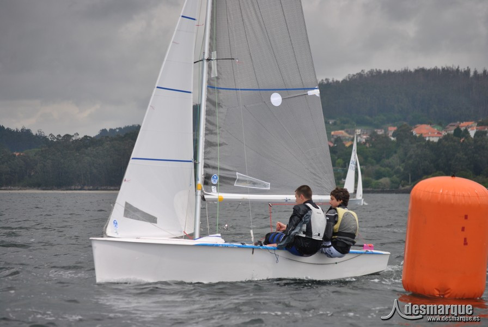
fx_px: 2362
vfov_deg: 7.9
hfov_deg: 11.8
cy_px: 164
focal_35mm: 174
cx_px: 244
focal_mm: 116
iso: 100
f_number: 4.8
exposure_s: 1/640
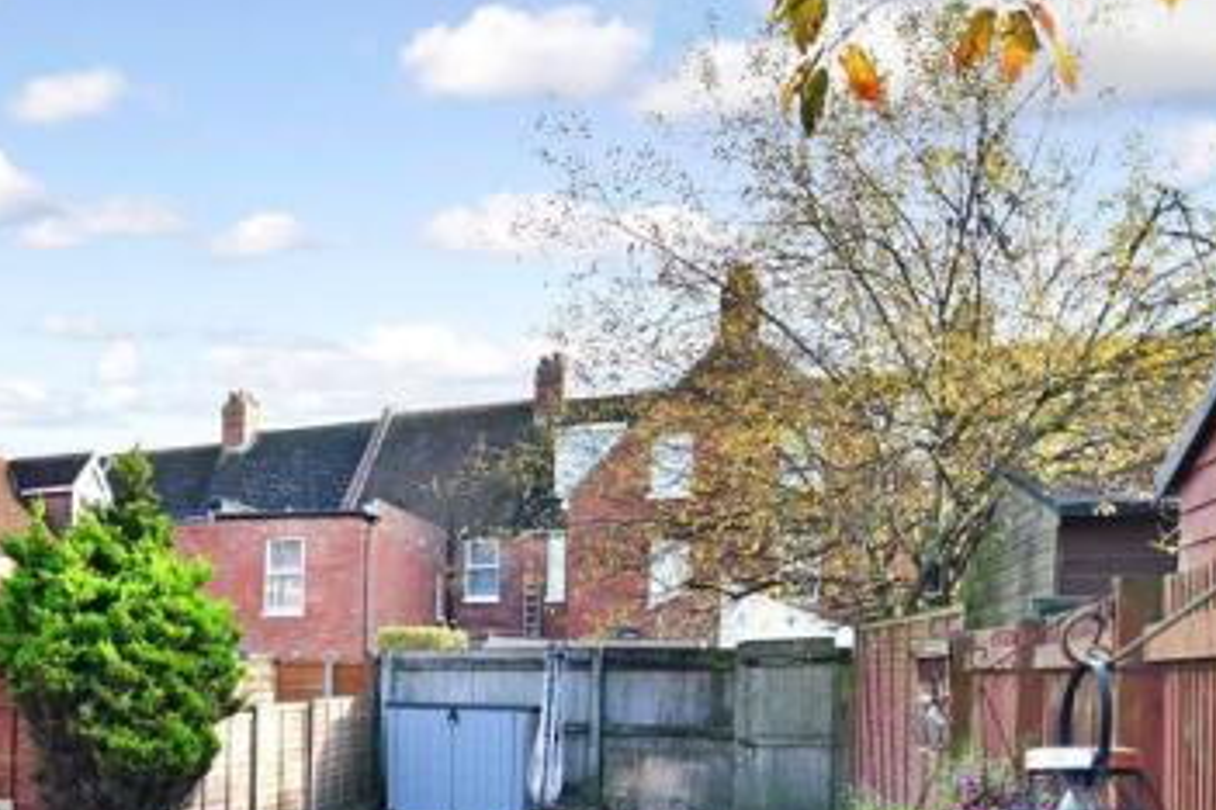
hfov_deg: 60.1
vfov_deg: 42.6
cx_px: 239
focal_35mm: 28
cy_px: 729
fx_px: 946
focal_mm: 10
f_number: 3.5
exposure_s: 1/200
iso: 200
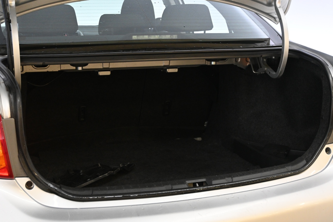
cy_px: 111
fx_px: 458
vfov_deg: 27.3
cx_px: 166
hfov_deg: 40.0
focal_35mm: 50
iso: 3200
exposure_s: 1/50
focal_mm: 33
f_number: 5
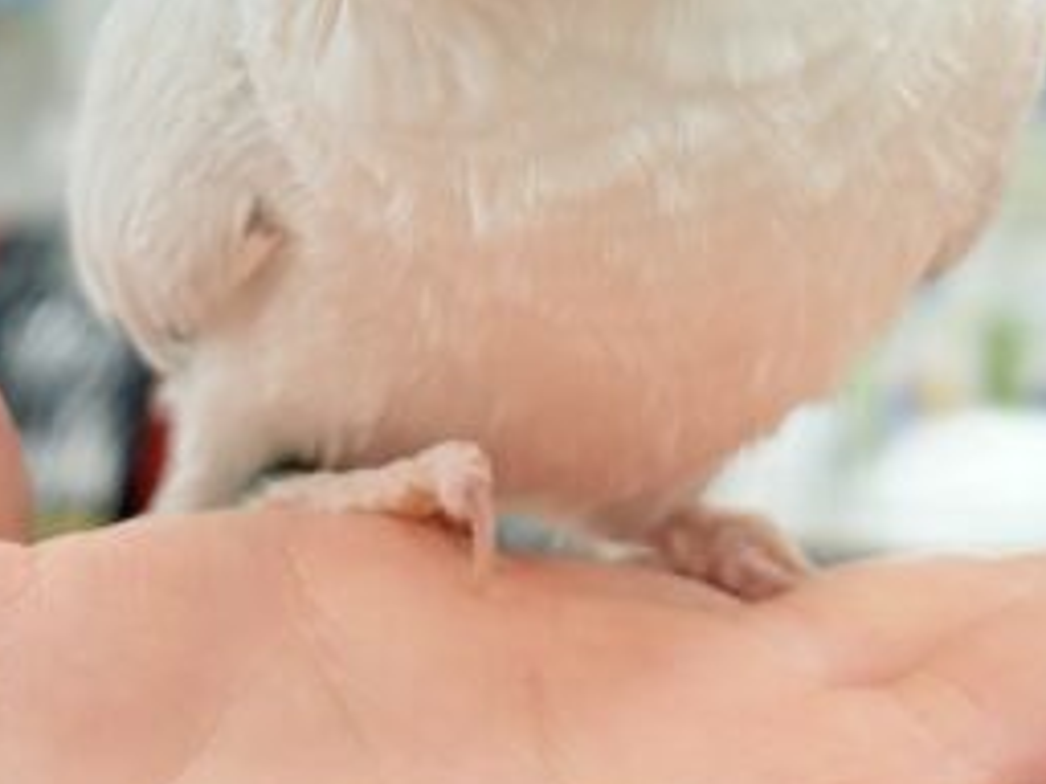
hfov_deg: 15.2
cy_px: -139
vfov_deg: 11.2
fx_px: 3928
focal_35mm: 130
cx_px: 609
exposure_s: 1/50
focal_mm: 5.96
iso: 50
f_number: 1.6
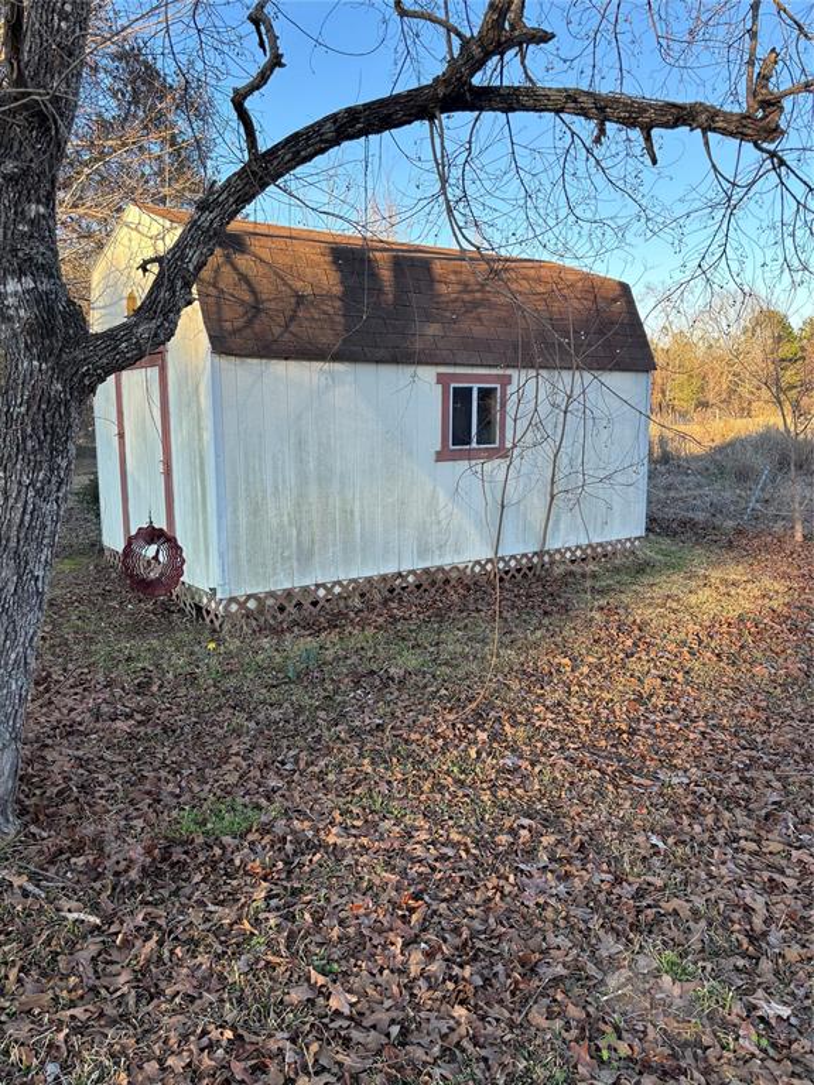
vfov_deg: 67.3
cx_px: 407
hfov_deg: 53.1
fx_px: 815
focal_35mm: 26
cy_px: 542
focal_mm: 5.96
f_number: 1.6
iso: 50
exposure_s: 1/458
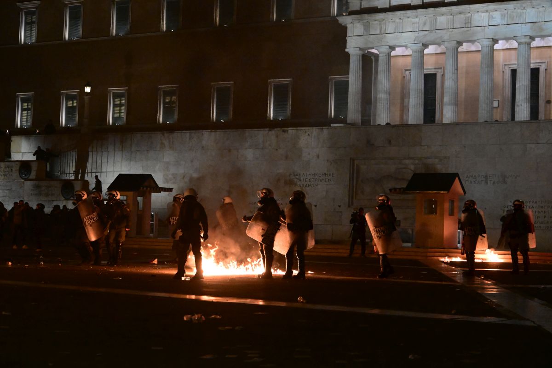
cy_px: 184
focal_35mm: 75
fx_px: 1150
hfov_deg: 27.0
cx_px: 276
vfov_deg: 18.2
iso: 10000
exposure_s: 1/200
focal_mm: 75
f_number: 5
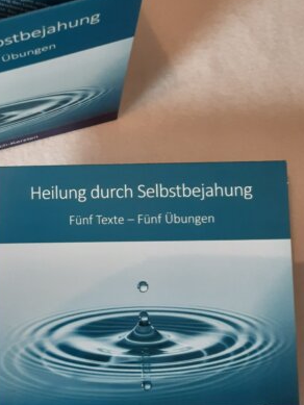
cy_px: 158
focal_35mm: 49
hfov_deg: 28.8
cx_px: 44
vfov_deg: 38.7
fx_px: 573
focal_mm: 3.92
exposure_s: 1/50
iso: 200
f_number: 1.7
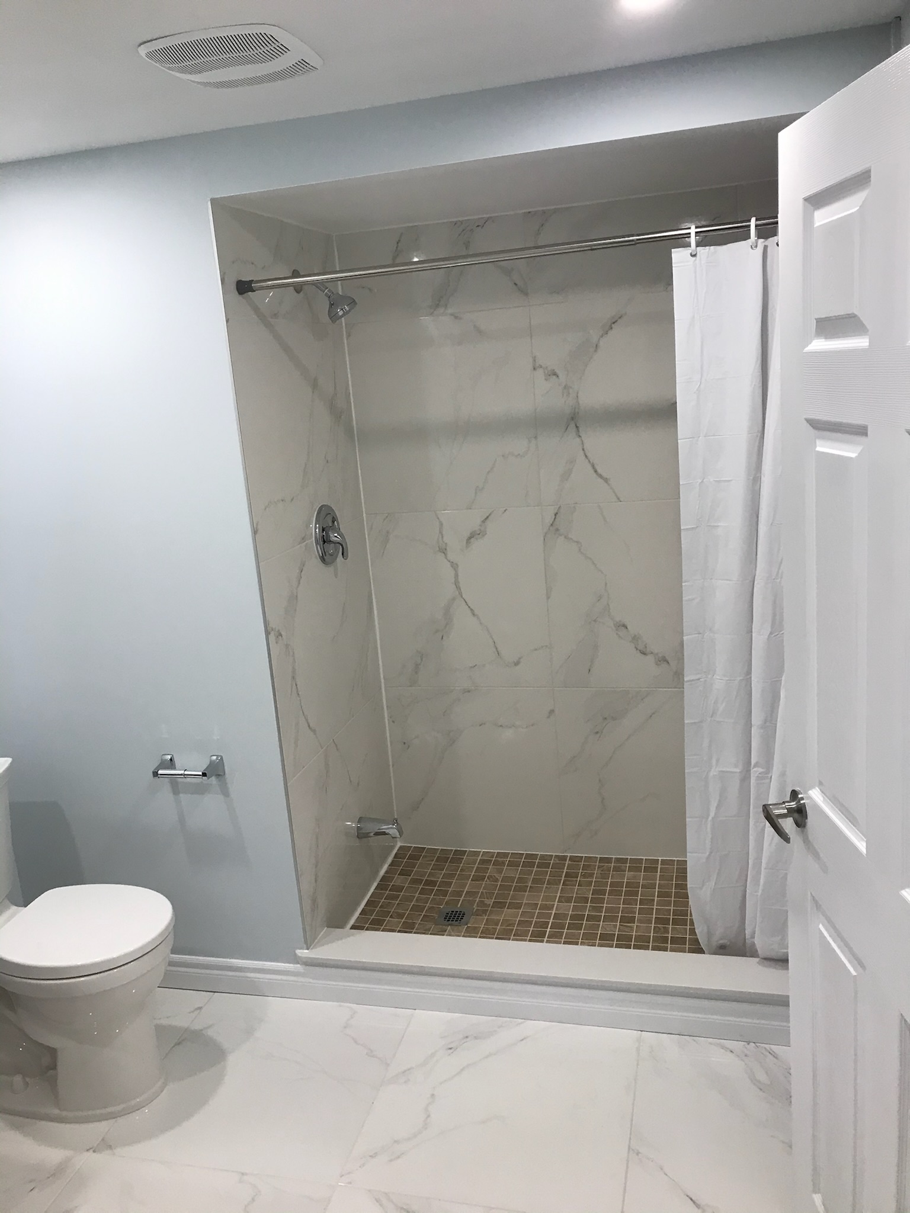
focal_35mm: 28
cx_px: 455
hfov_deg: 49.7
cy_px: 606
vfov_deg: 63.4
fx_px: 981
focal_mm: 3.99
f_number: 1.8
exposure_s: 1/30
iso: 25
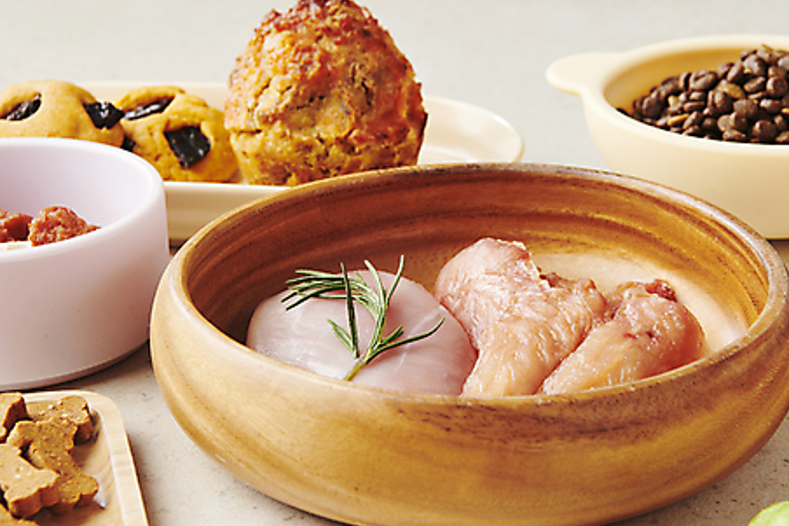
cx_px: 447
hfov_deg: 21.9
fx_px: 2037
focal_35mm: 93
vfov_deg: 14.7
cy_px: 344
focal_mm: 70
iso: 64
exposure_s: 1/125
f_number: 11
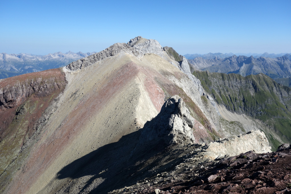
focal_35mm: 28
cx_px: 146
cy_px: 97
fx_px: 226
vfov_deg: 46.4
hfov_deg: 65.5
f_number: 5.6
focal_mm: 10.4
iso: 125
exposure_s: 1/500
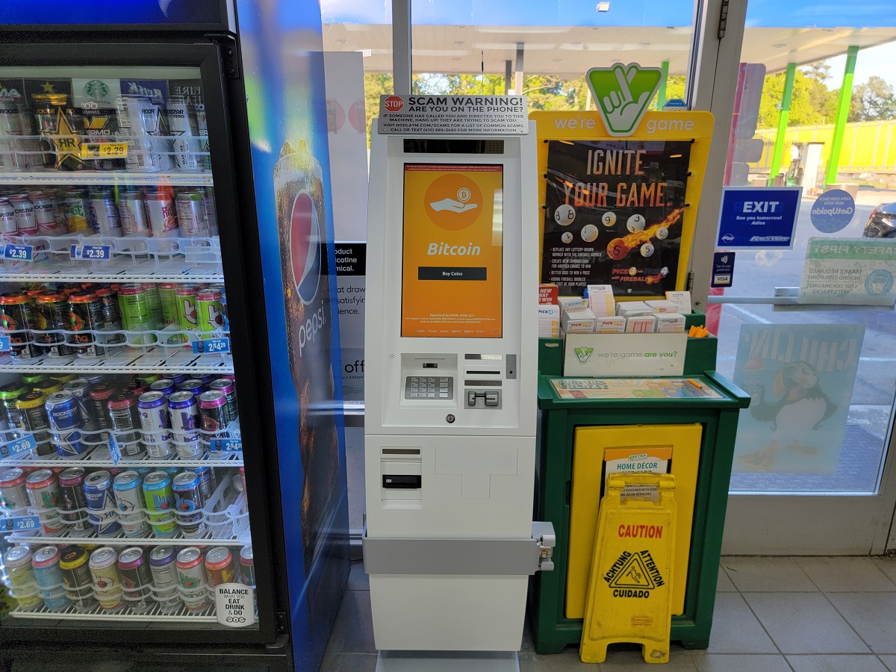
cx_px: 448
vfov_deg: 56.8
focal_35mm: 24
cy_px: 336
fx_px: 621
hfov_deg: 71.6
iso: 50
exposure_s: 1/119
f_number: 1.8
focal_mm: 6.7
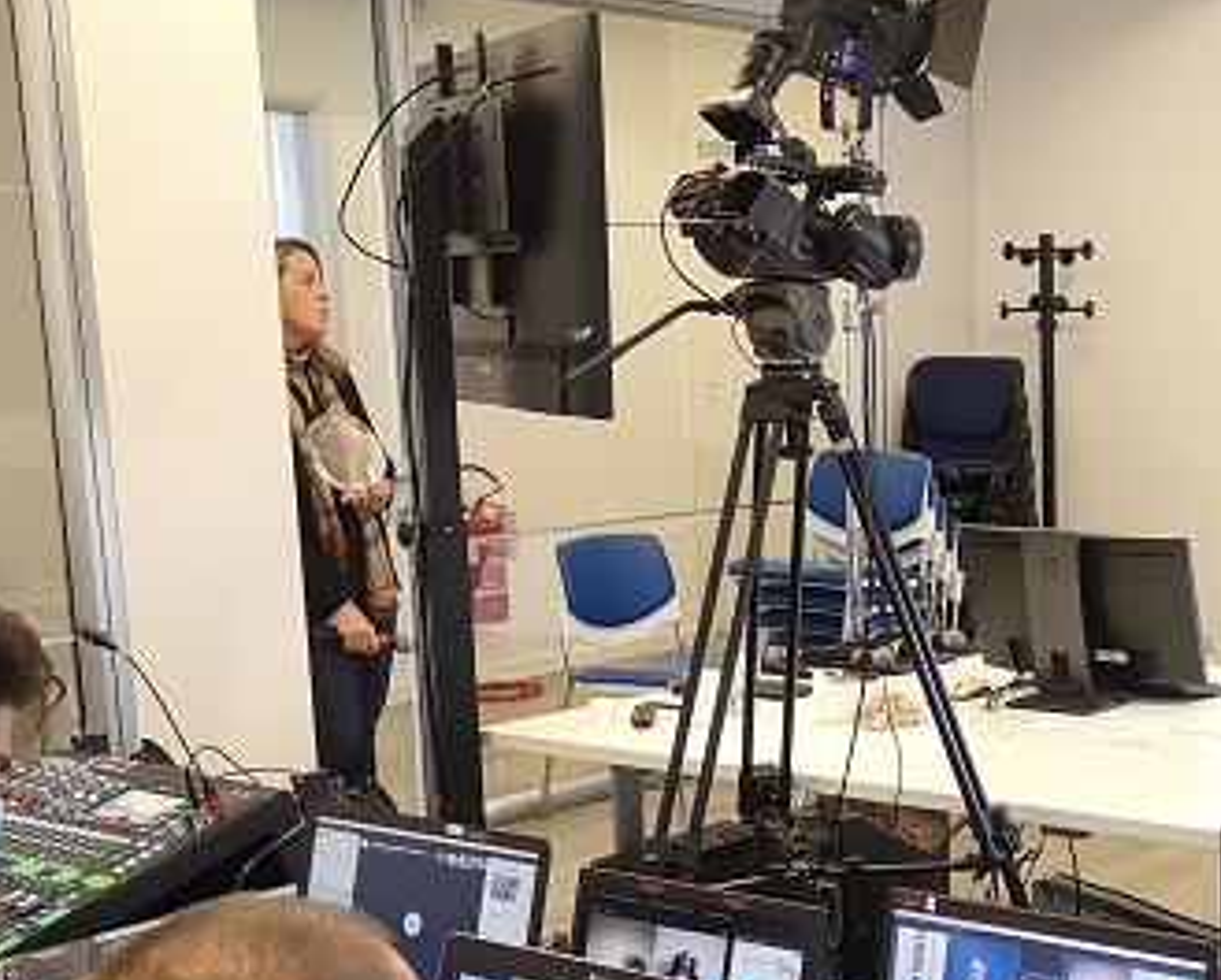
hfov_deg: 28.8
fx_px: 2316
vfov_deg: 23.5
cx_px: 991
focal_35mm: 64
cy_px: 780
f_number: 1.8
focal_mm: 3.95
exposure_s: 1/100
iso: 400
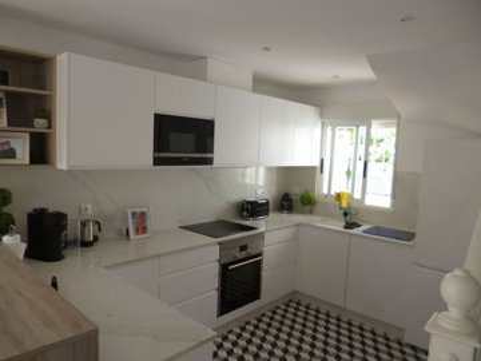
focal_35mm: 24
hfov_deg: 71.6
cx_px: 240
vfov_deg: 56.8
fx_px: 333
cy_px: 180
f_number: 2.5
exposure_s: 1/100
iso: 100
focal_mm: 4.3
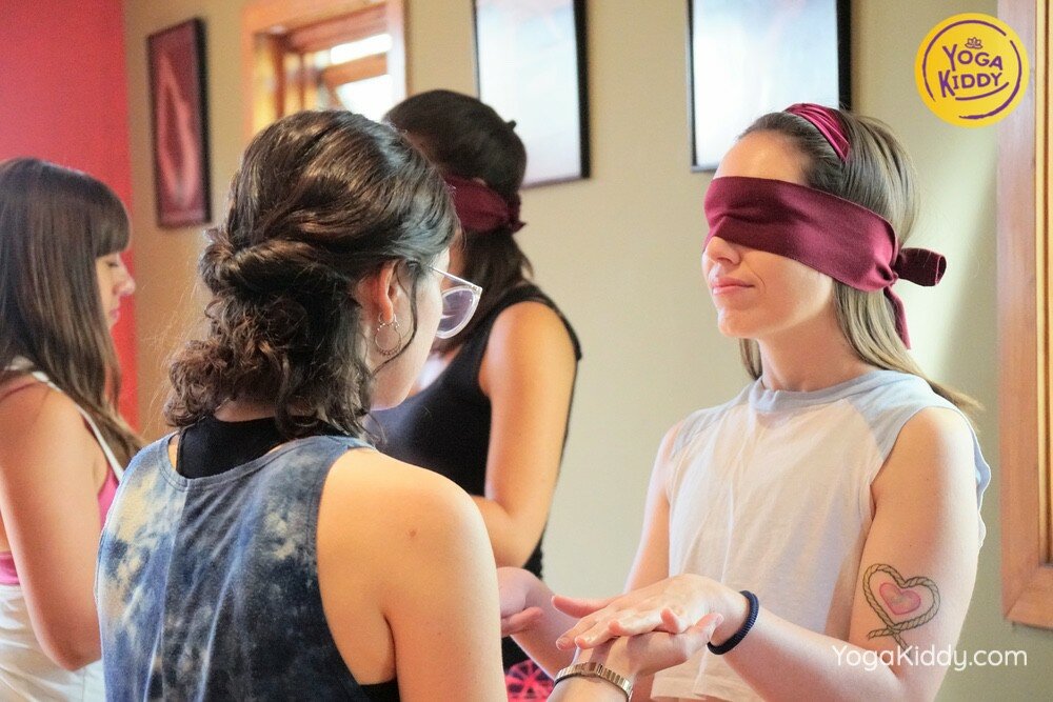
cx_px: 526
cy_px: 351
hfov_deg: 25.5
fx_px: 2326
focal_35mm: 80
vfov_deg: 17.2
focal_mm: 53
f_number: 4
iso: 6400
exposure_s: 1/160
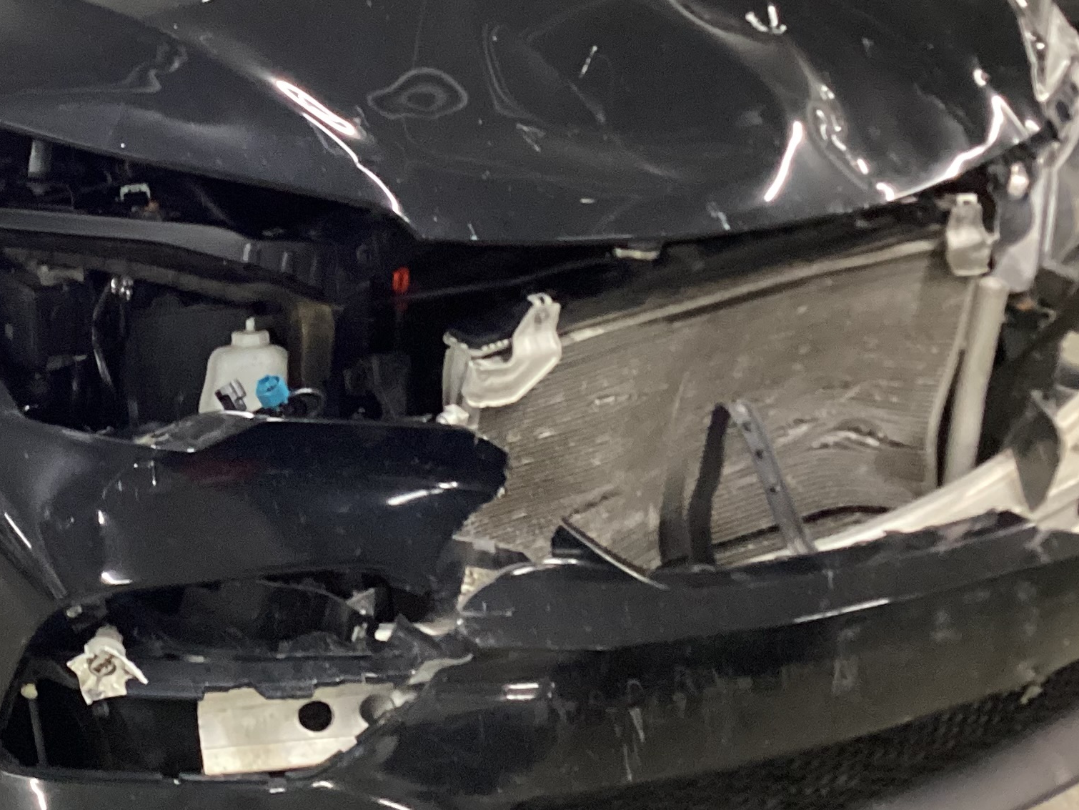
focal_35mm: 67
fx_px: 2089
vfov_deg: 21.8
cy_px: 234
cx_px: 122
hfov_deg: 28.0
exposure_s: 1/40
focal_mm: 3.3
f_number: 2.4
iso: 400
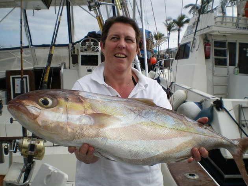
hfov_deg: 51.4
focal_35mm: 36
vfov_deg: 39.6
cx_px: 124
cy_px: 93
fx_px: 258
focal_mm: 6.3
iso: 50
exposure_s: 1/320
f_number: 4.6
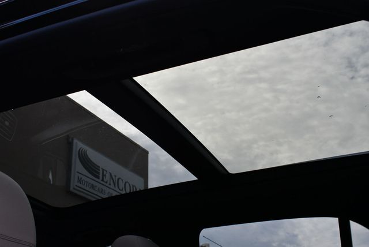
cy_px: 124
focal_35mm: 46
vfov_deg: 29.3
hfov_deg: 42.7
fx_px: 472
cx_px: 184
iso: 125
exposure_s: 1/250
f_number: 8
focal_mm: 23
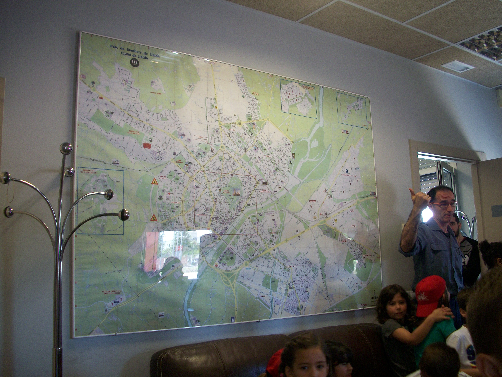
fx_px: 522
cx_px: 257
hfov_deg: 51.3
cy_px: 187
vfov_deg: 39.7
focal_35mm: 36
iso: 109
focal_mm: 6.3
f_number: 3.1
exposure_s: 1/30
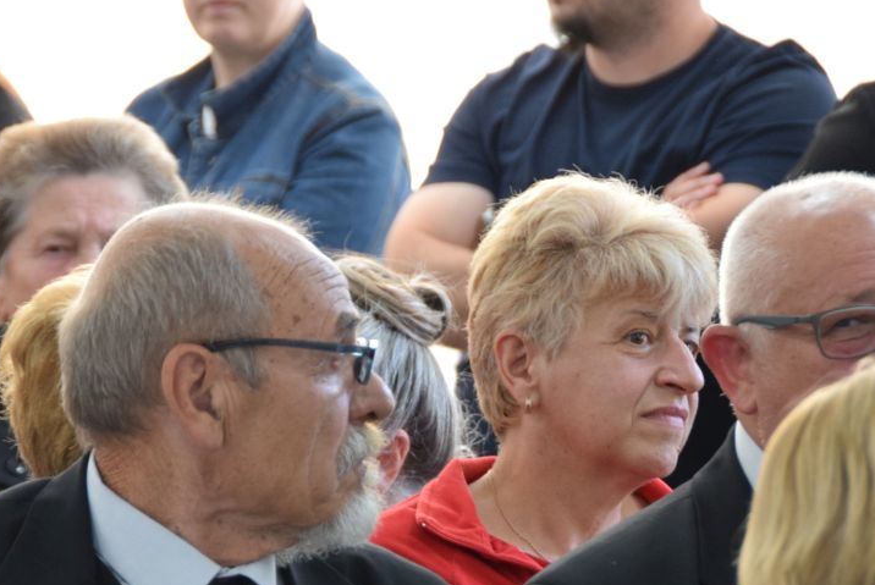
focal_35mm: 391
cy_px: 504
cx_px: 335
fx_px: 9513
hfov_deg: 5.3
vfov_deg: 3.5
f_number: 5.6
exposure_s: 1/60
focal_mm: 130
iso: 800
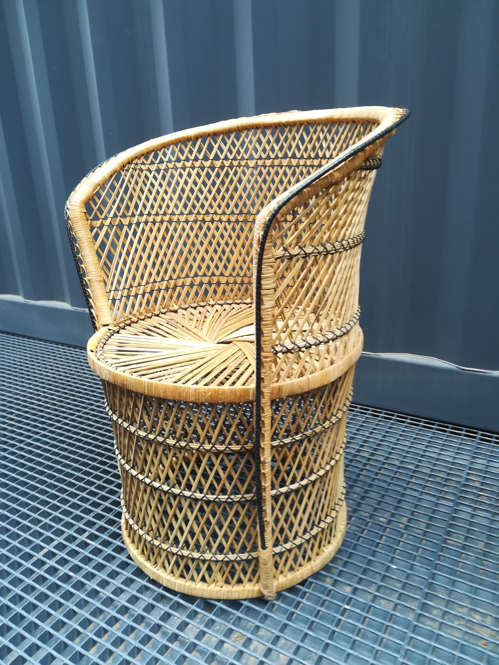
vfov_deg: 67.3
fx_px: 500
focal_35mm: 26
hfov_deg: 53.1
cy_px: 332
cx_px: 250
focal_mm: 3.83
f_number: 2.2
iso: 80
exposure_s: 1/50
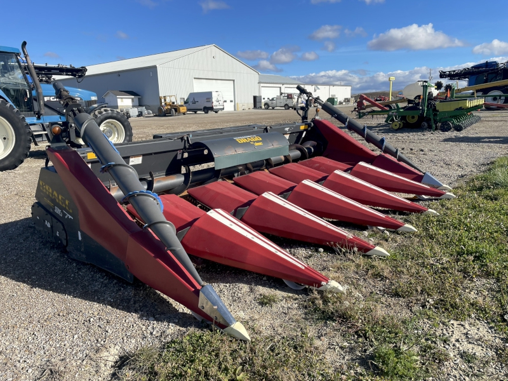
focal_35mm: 26
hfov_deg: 67.3
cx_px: 254
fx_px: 382
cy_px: 190
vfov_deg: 53.1
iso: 32
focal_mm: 4.2
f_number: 1.6
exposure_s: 1/3205
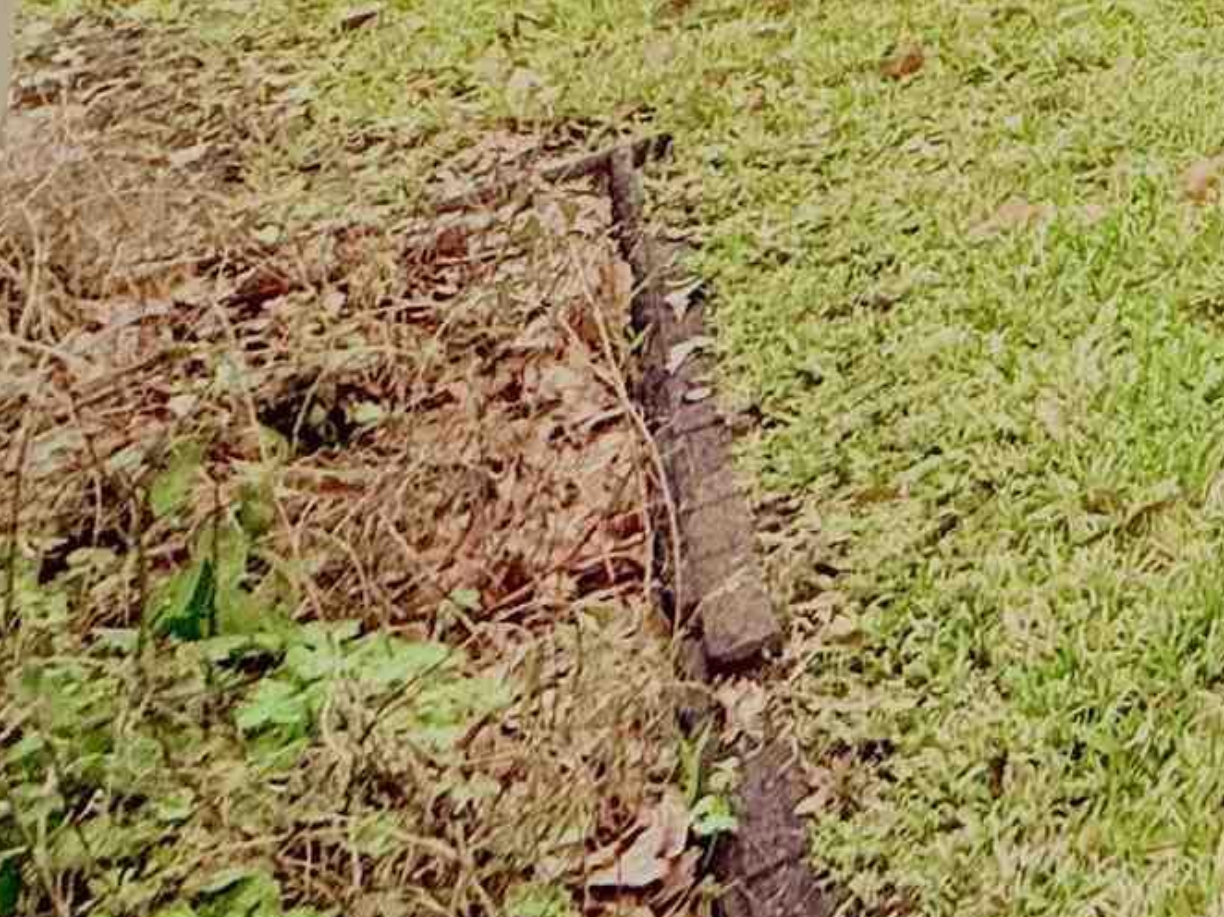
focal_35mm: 65
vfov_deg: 16.8
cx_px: 2507
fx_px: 2298
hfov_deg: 18.3
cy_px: -919
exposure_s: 1/625
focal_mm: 2.22
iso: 64
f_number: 2.2
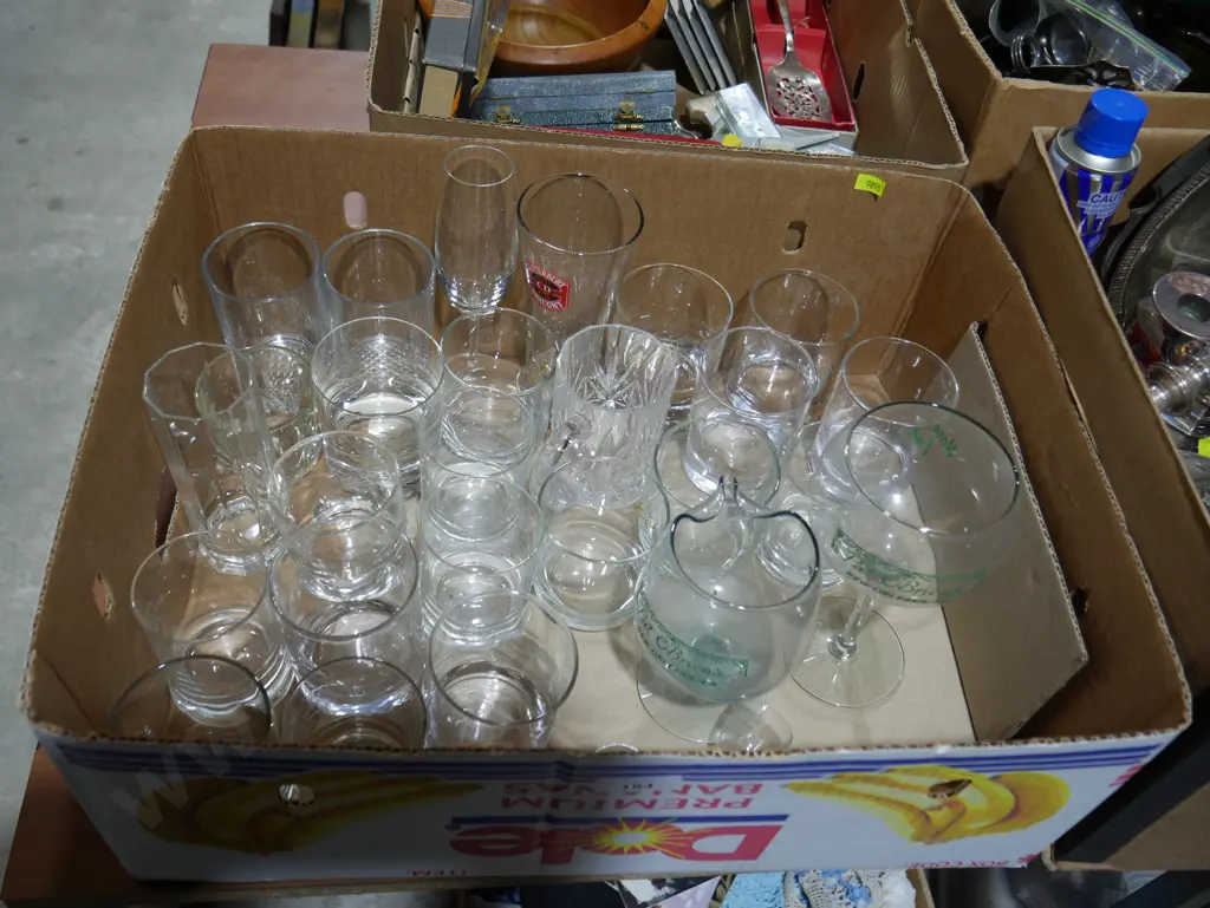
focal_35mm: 30
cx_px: 605
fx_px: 1049
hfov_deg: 59.9
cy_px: 454
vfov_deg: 46.8
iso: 200
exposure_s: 1/100
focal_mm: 15
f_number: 3.6
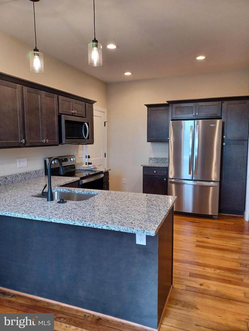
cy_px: 166
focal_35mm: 25
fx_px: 240
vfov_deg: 69.4
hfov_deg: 54.9
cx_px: 124
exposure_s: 1/40
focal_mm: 4.6
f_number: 1.8
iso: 320
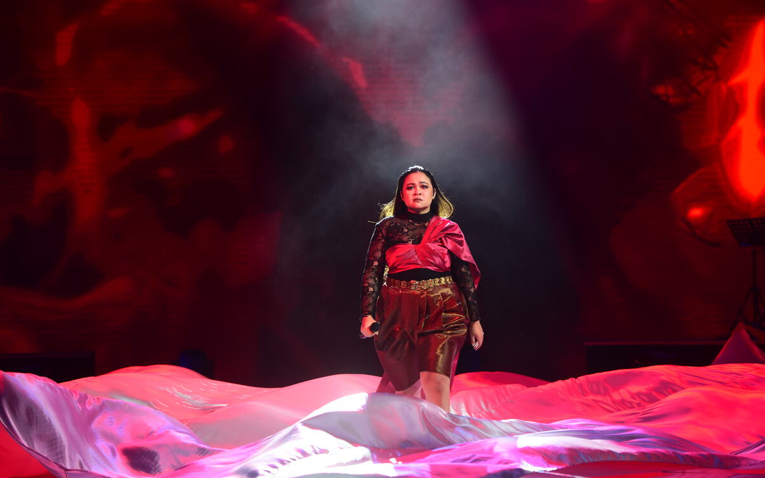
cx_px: 382
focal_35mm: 128
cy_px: 230
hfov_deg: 16.3
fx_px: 2669
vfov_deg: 10.2
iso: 640
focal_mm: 125
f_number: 2.8
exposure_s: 1/200
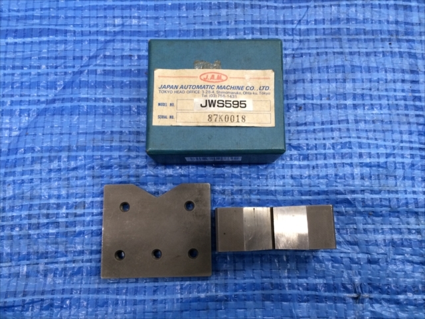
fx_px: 356
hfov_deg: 61.7
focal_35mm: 29
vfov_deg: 48.2
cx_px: 212
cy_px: 160
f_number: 2.2
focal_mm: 4.15
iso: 100
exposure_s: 1/30
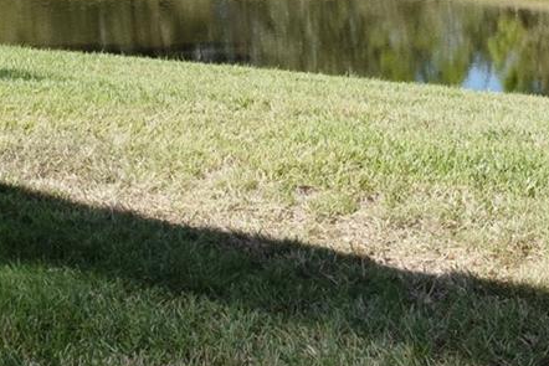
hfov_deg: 26.1
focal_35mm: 76
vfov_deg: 17.2
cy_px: -72
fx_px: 1159
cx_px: 448
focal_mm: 14
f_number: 9
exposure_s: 1/200
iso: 200
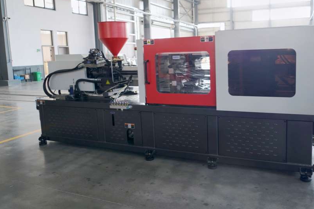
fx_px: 262
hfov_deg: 61.1
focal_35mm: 30
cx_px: 195
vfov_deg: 43.4
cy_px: 83
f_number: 4.5
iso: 640
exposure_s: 1/80
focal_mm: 24
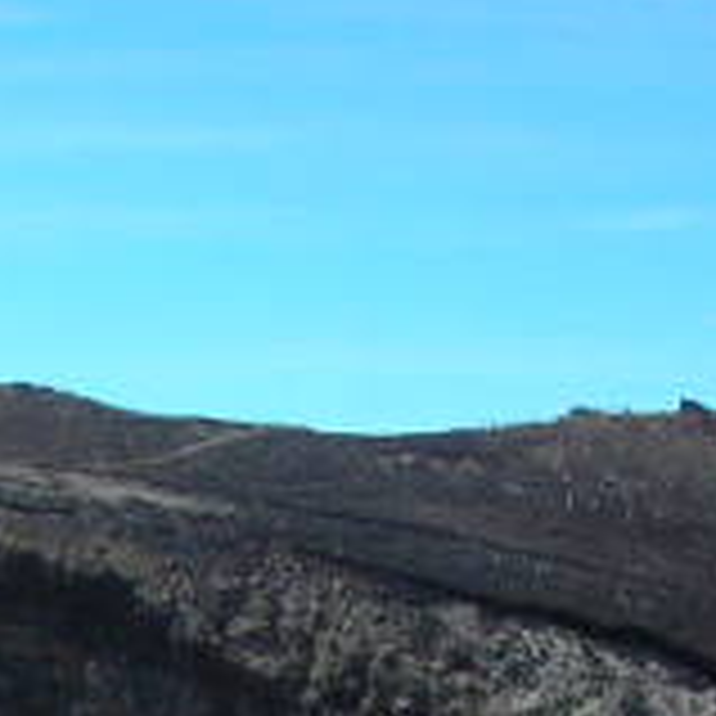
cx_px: -378
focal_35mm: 156
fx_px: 3651
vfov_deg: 10.9
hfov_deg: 10.8
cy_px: 932
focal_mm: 5.8
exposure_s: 1/304
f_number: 5.6
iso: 50
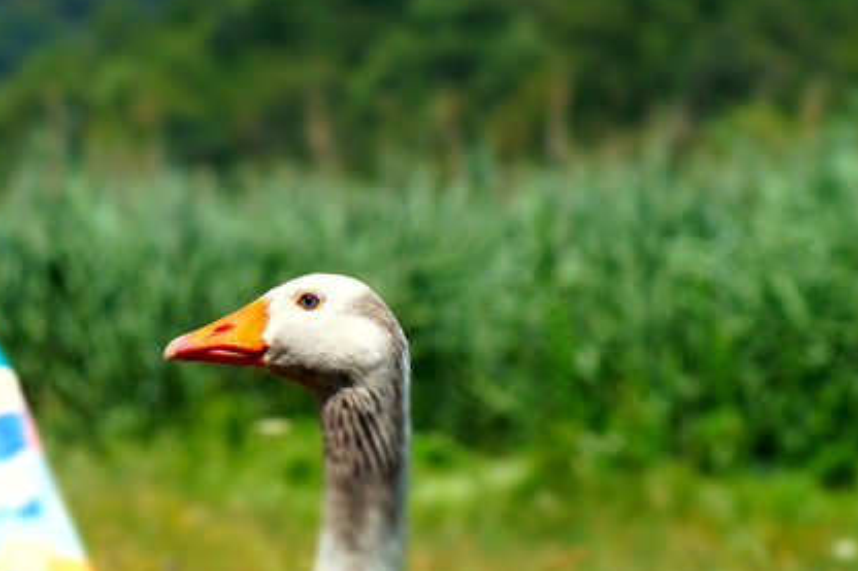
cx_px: 295
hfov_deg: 7.1
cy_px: 318
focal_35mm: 292
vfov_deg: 4.7
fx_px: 6950
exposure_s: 1/1000
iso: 400
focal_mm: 135
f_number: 8
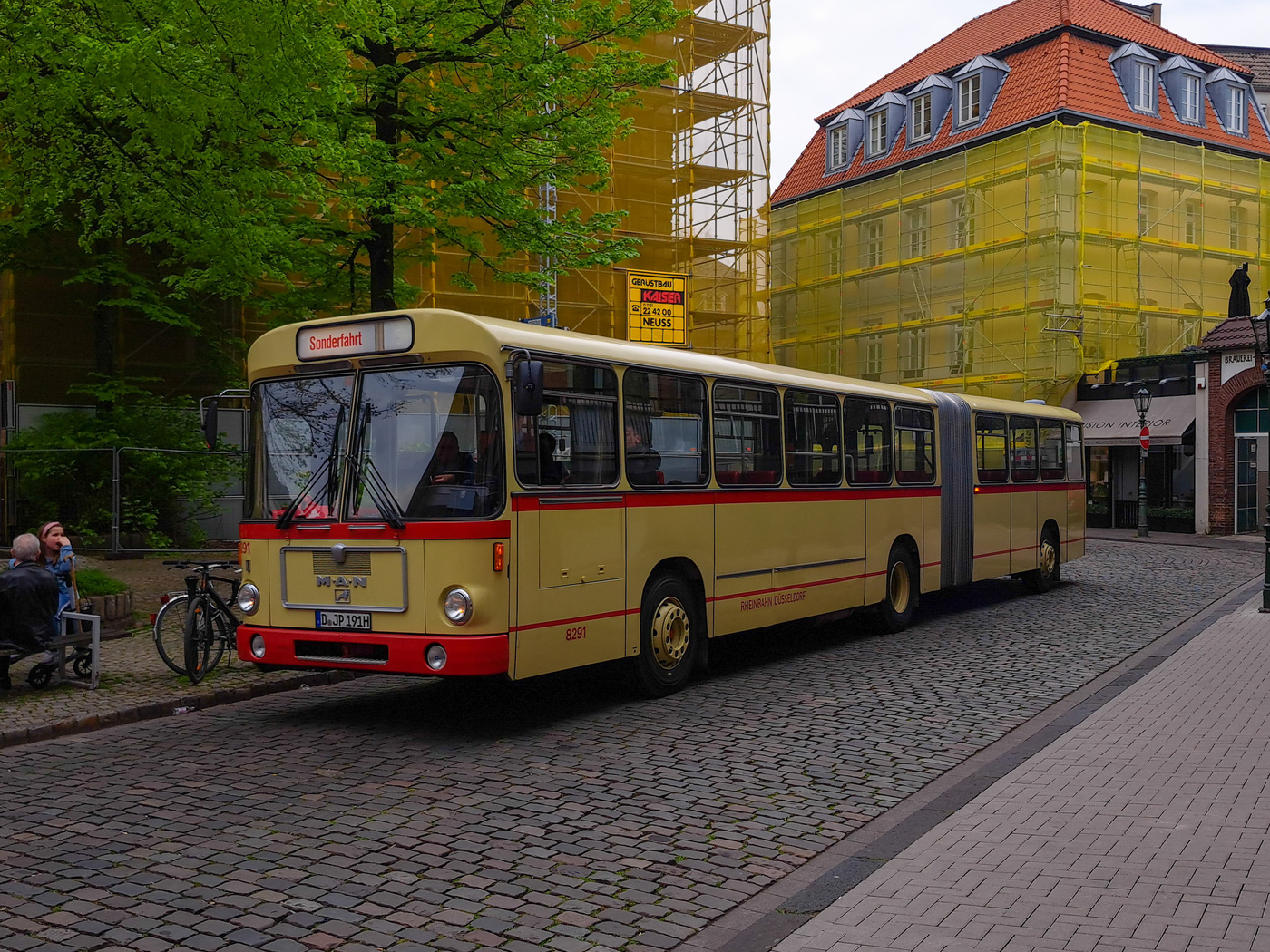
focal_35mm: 24
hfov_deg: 71.6
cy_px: 476
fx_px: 881
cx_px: 635
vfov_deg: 56.8
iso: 50
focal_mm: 5.23
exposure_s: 1/380
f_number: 1.8
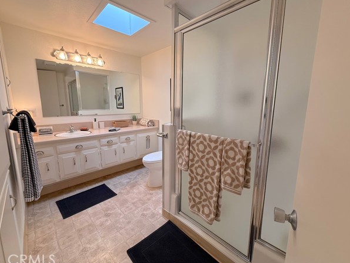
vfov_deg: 81.7
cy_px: 127
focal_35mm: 15
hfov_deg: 98.2
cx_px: 174
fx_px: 152
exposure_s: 1/120
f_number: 2.2
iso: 160
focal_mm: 2.22
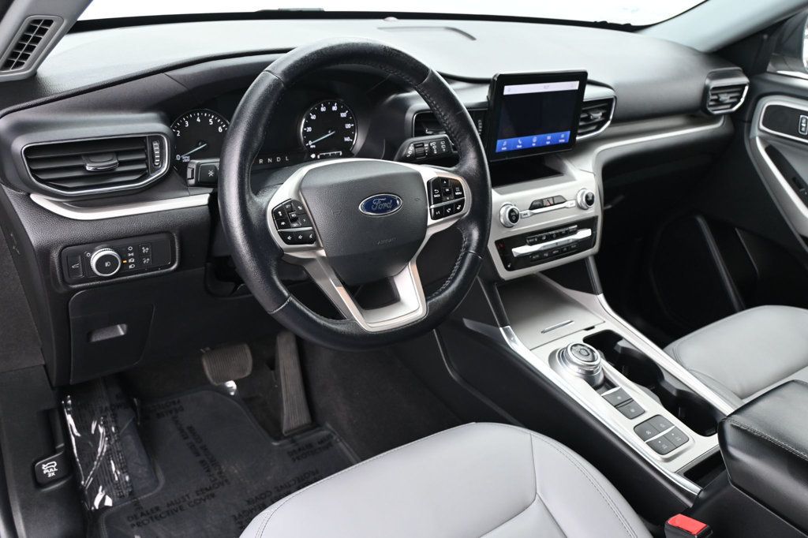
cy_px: 269
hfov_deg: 59.5
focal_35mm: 32
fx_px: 707
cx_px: 404
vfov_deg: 41.7
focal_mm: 21
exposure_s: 1/125
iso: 720
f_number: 4
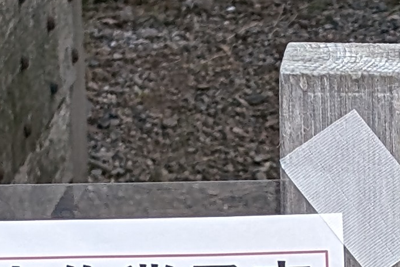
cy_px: 311
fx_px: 3334
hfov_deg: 6.8
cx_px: 481
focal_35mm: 300
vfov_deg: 4.6
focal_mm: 6.9
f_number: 1.68
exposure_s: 1/39
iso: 29
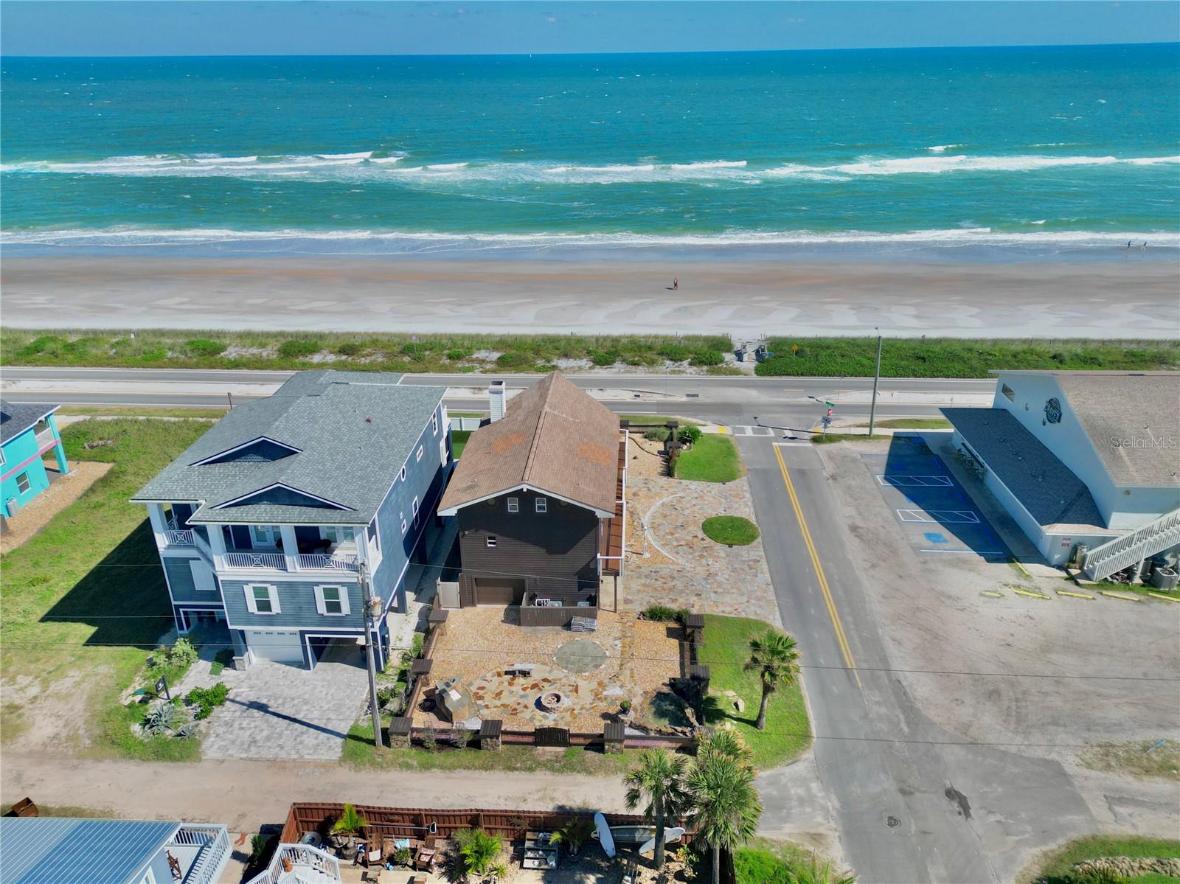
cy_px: 442
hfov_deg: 71.6
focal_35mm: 24
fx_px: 818
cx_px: 590
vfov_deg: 56.8
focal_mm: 6.72
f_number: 1.7
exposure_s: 1/4000
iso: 130
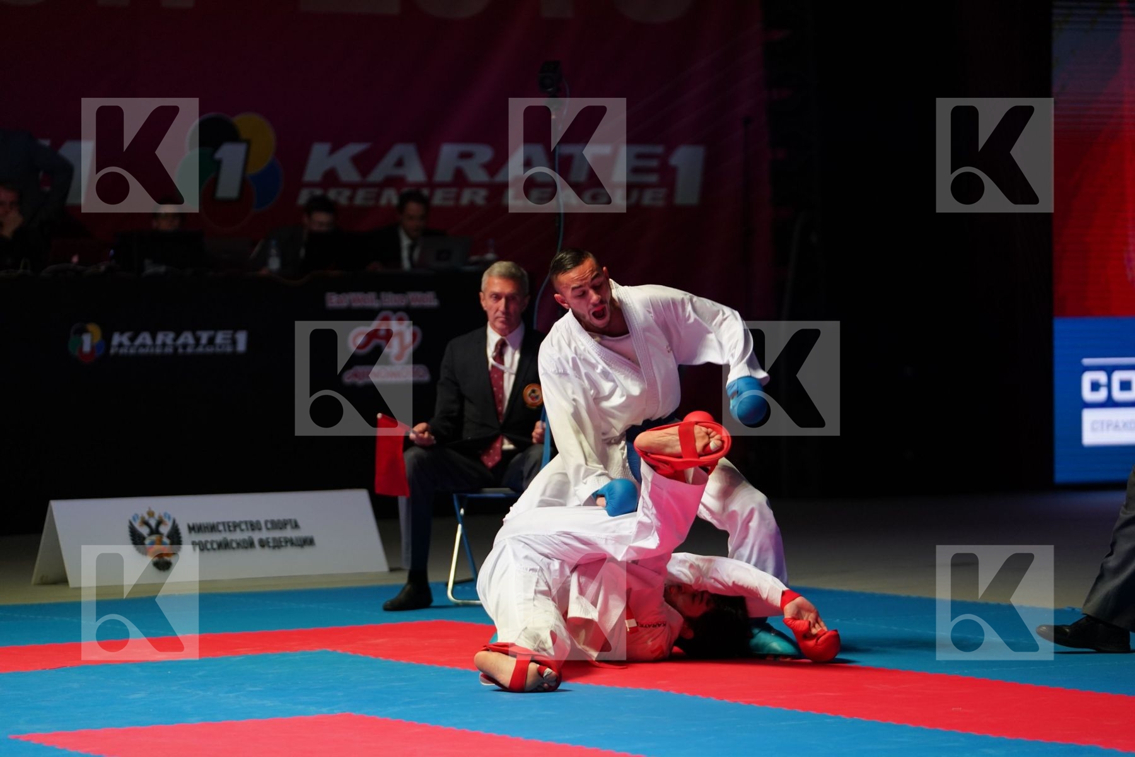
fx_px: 4256
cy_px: 378
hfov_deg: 15.2
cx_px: 568
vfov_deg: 10.2
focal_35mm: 135
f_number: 2.8
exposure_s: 1/1000
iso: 2000
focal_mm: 135
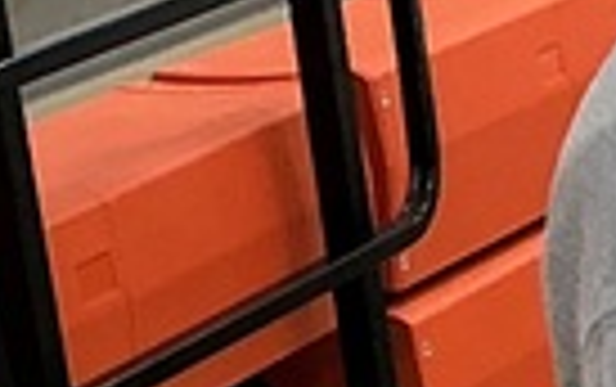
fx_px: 3849
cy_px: 814
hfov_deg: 7.9
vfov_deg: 5.6
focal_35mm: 229
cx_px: 1812
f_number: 1.8
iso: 50
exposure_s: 1/60
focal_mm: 3
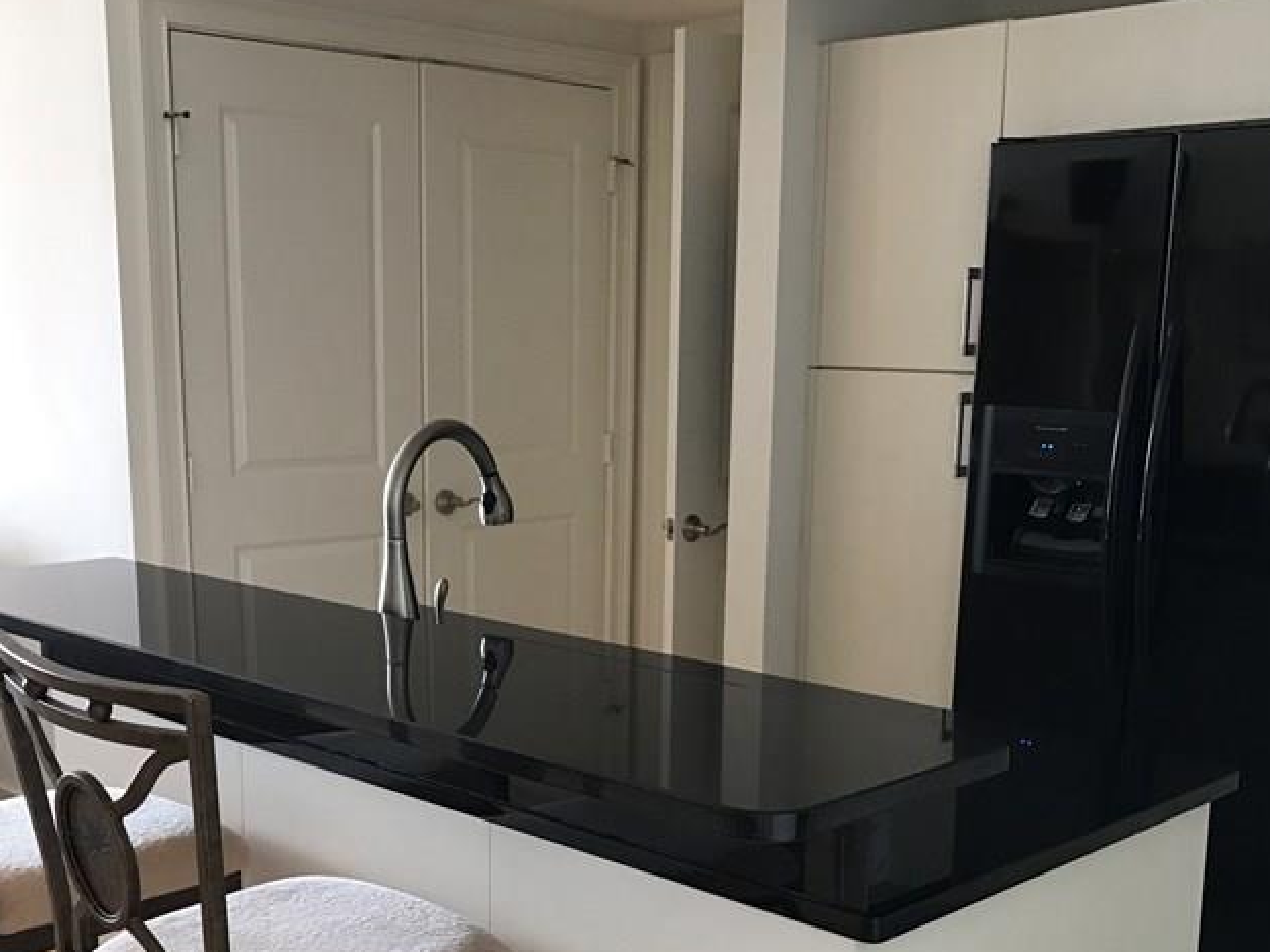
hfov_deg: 41.2
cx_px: 583
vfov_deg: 31.0
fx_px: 1687
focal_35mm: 46
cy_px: 705
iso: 40
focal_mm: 3.99
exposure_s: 1/15
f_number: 1.8
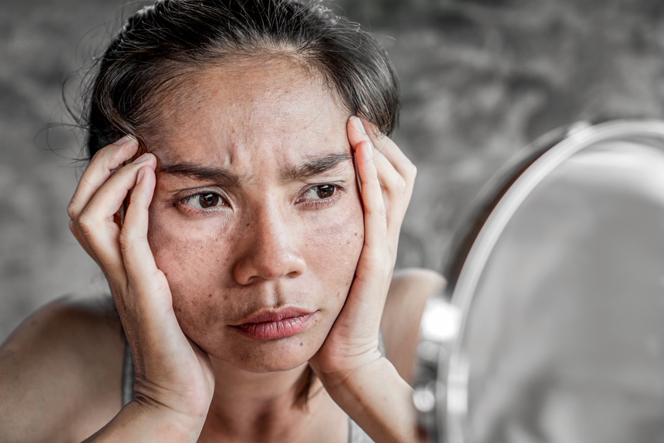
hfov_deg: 37.9
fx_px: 968
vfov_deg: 25.8
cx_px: 332
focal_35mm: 52
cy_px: 222
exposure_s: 1/100
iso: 100
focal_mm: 35
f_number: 2.2
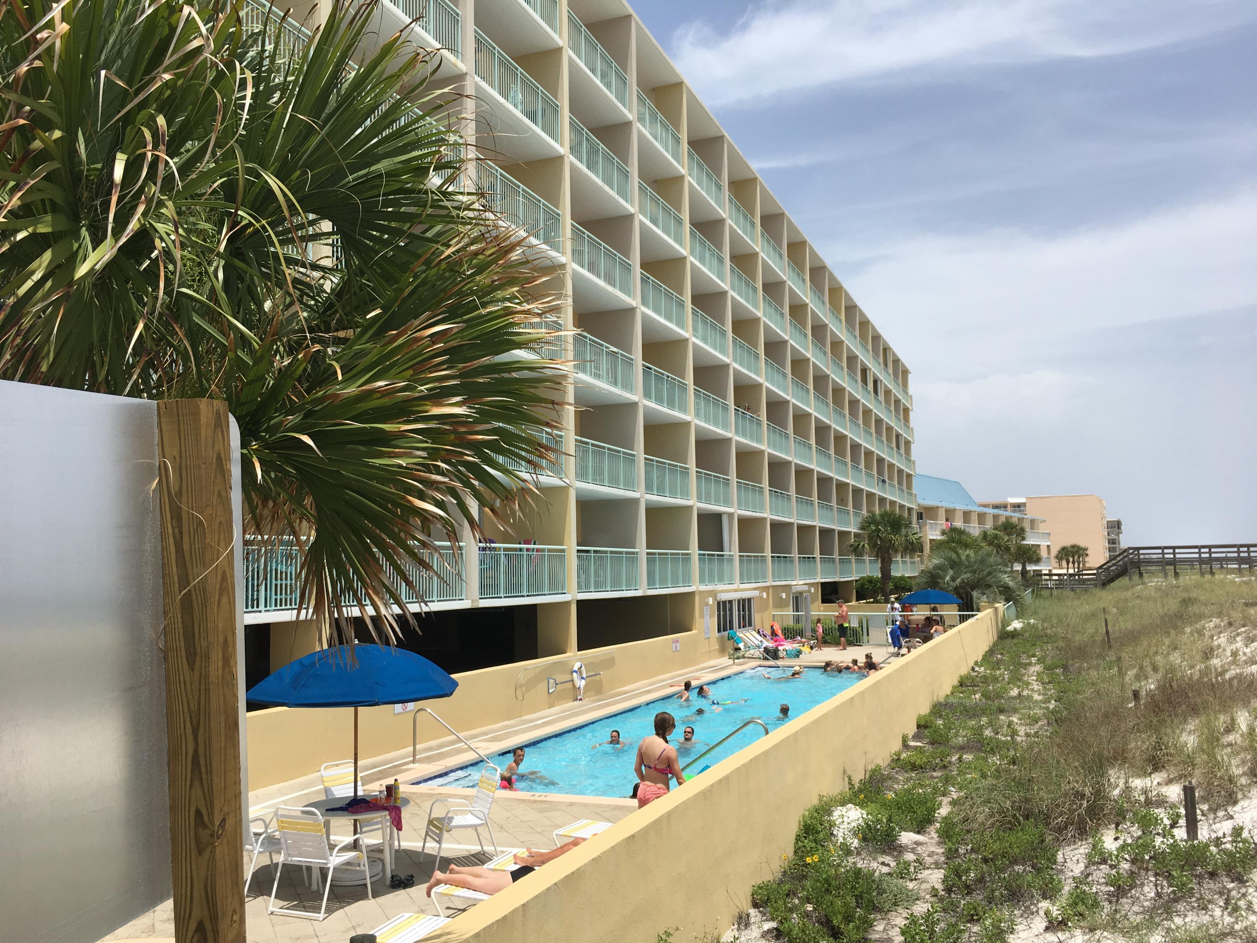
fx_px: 1053
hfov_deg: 61.7
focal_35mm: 29
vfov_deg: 48.2
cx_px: 628
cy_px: 472
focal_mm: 4.15
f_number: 2.2
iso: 25
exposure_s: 1/2198
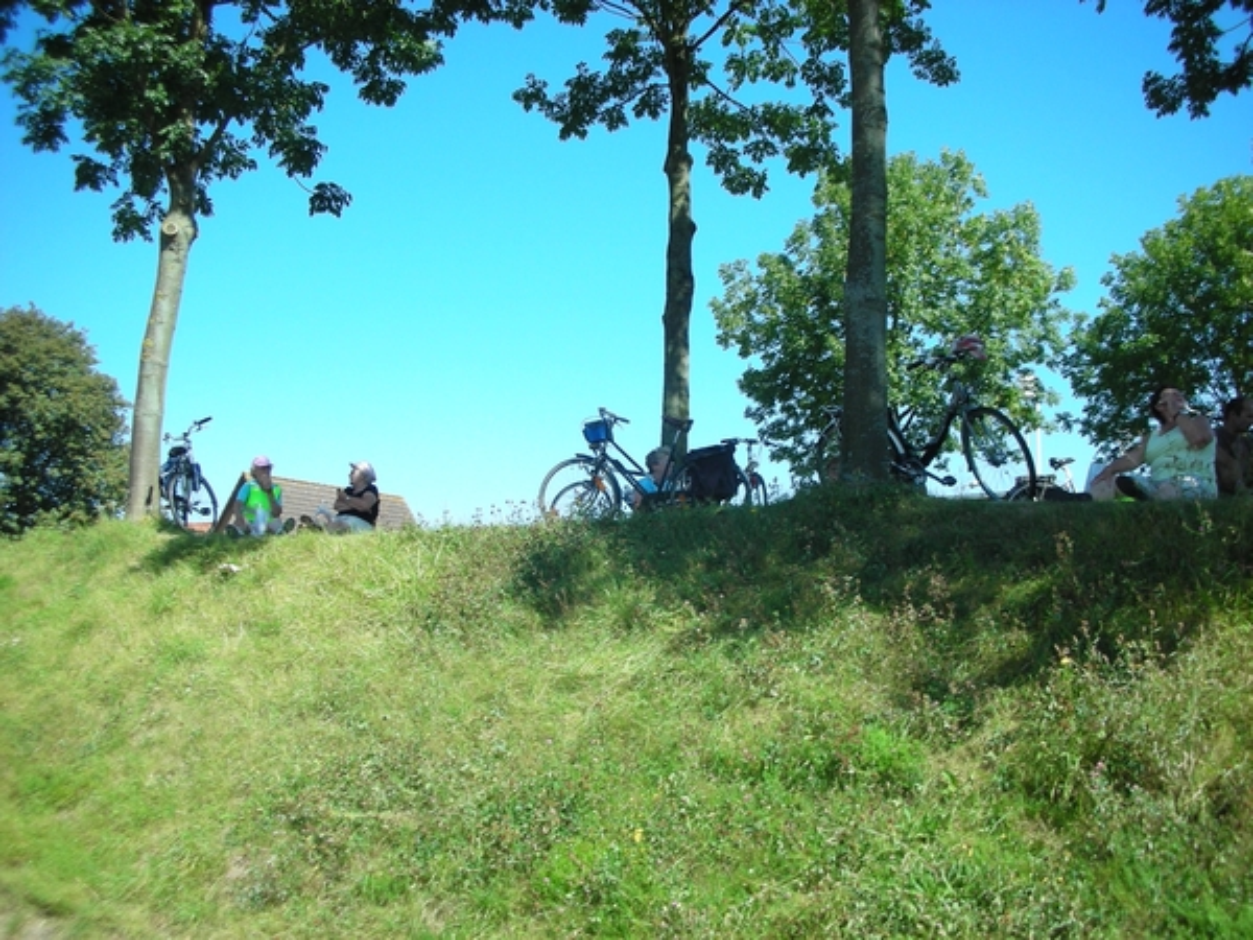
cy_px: 470
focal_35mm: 35
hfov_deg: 52.6
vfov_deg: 40.7
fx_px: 1267
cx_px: 626
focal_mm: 5.8
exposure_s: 1/41.6
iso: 50
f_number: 8.5
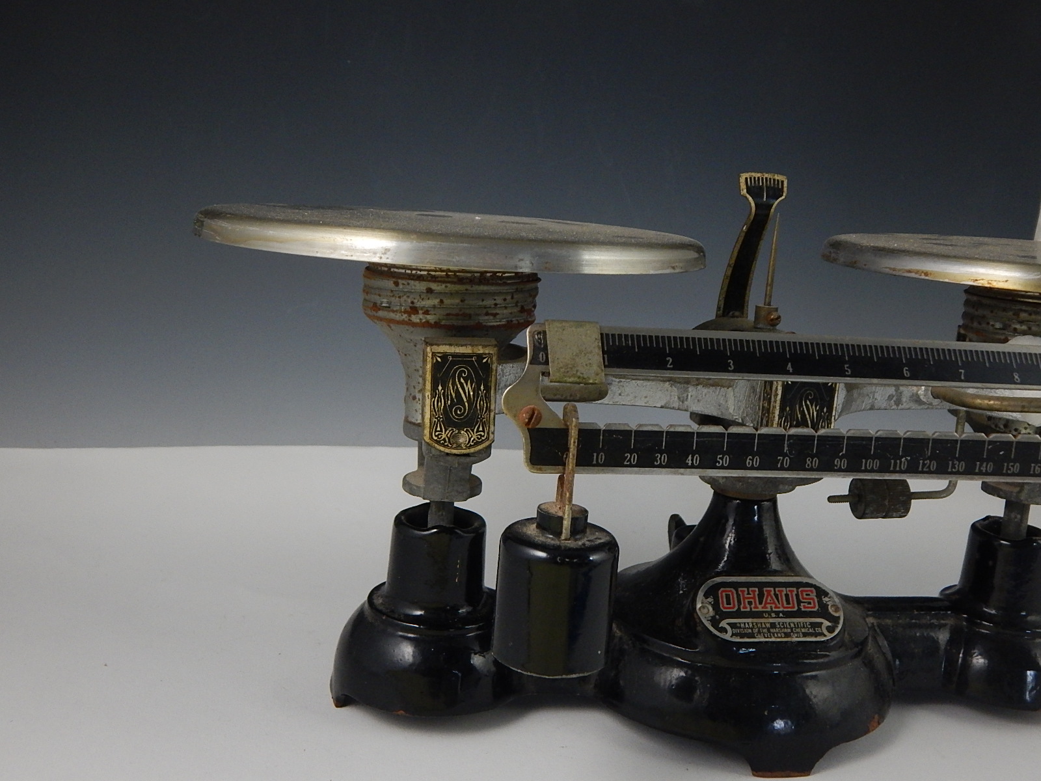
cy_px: 390
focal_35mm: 38
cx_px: 520
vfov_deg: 37.7
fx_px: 1143
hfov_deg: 49.0
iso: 400
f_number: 3.4
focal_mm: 6.8
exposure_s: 1/160
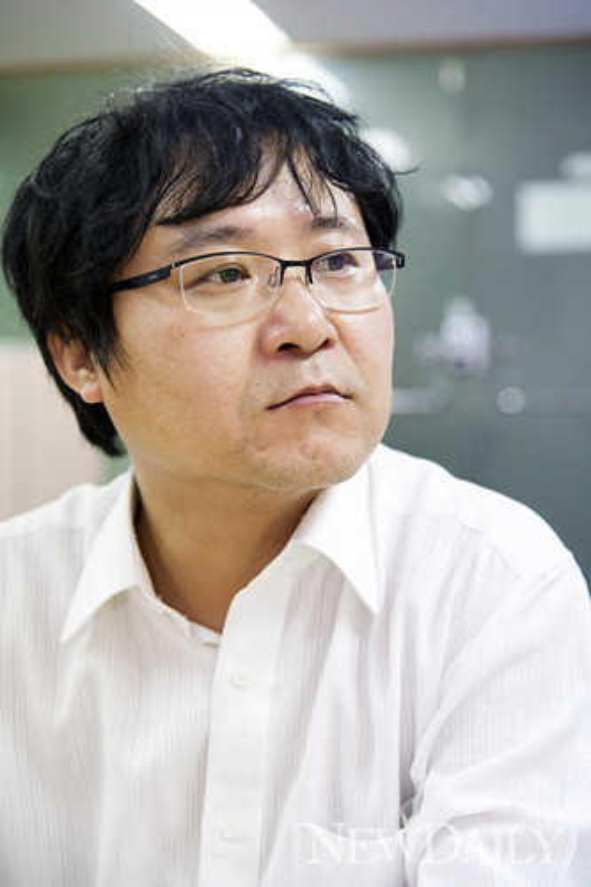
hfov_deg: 20.6
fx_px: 1626
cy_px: 444
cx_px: 296
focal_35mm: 66
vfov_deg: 30.5
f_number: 4
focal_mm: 66
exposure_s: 1/250
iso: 3200
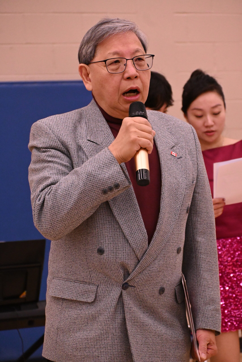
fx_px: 1210
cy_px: 181
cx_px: 121
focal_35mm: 120
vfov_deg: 17.1
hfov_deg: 11.4
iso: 4000
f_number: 5.3
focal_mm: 80
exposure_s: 1/250
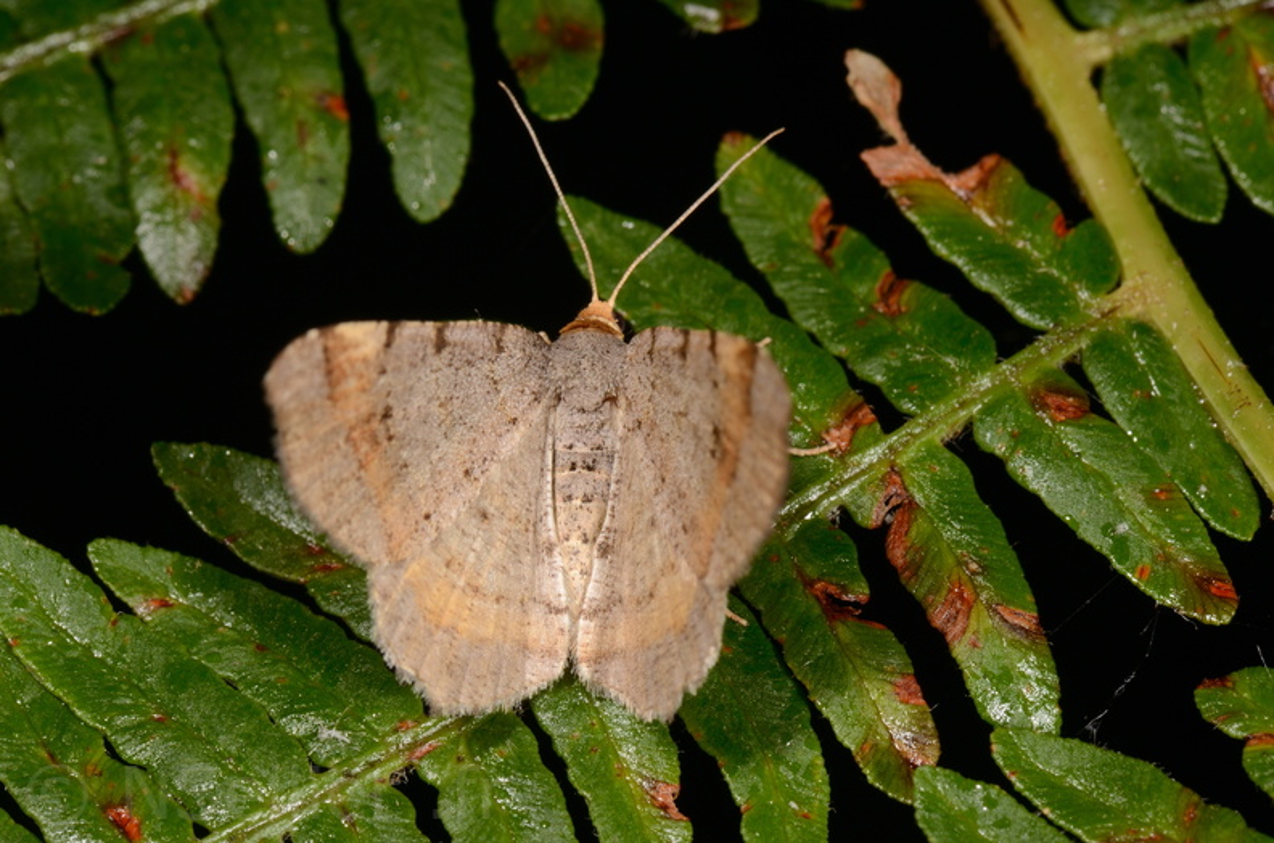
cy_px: 422
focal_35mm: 128
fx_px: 4501
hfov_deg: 16.1
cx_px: 637
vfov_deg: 10.7
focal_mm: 85
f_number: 25
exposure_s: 1/60
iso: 100
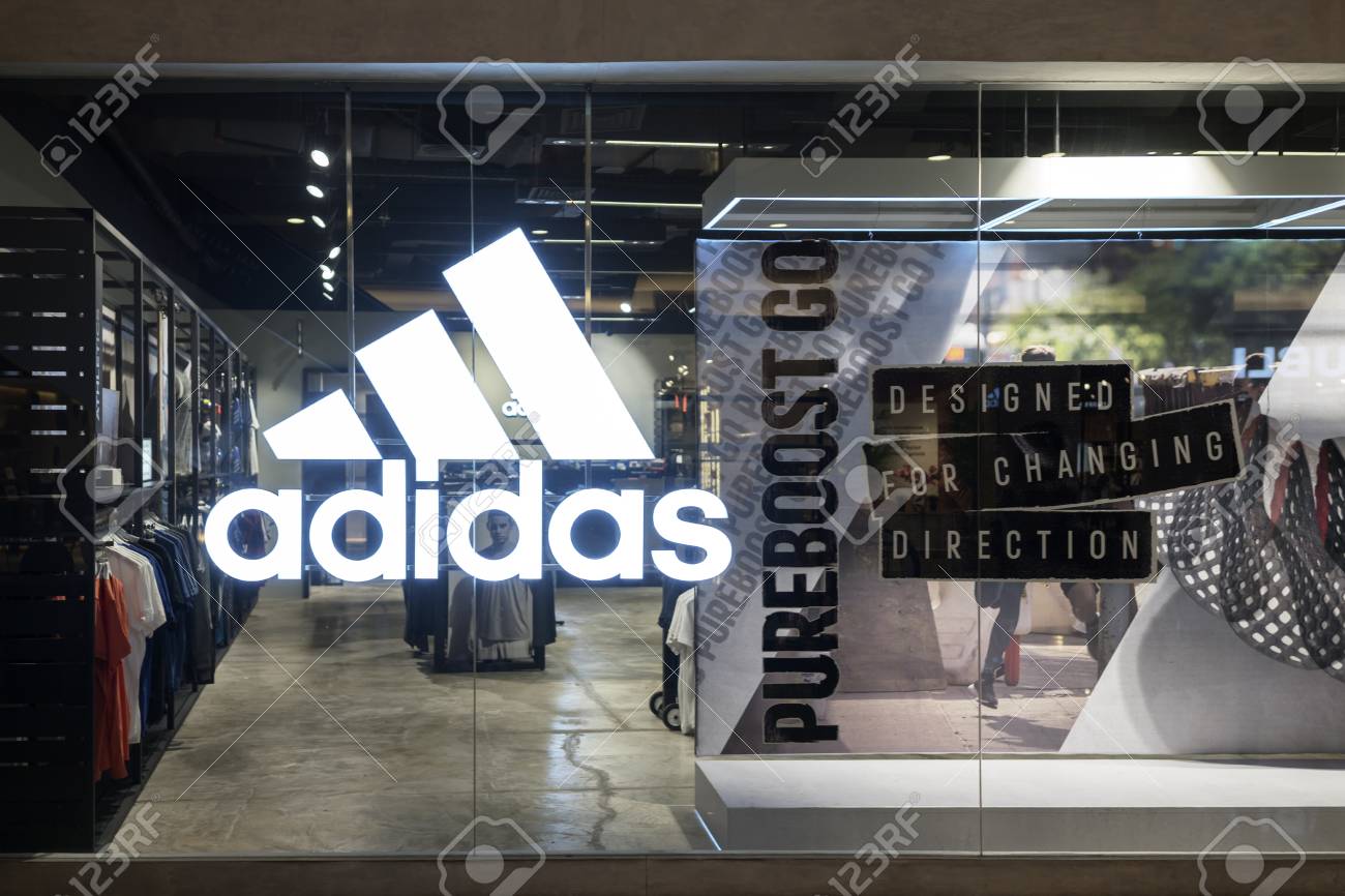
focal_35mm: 35
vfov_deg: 37.8
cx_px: 672
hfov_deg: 54.4
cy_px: 448
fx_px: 1307
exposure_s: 1/50
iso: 125
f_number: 2.8
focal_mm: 35
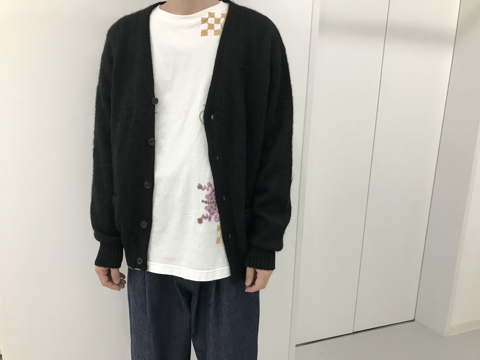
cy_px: 180
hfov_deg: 63.4
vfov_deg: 49.7
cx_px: 240
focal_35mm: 28
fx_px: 388
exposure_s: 1/30
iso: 32
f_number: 1.8
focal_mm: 3.99
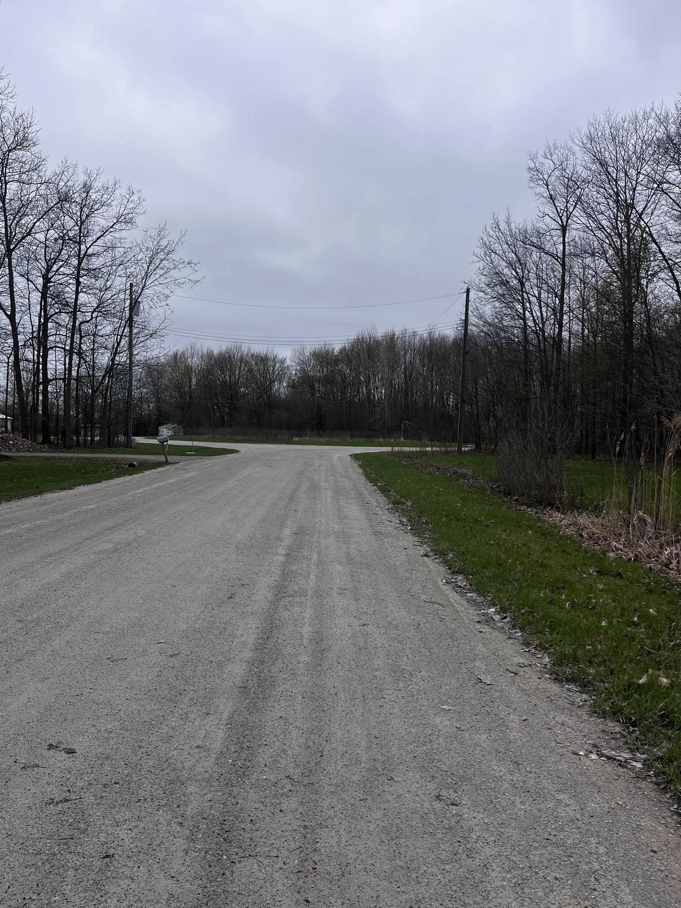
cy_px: 470
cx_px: 328
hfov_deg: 51.3
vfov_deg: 65.3
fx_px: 708
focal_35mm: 27
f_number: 1.6
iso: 50
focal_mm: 5.1
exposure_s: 1/3135
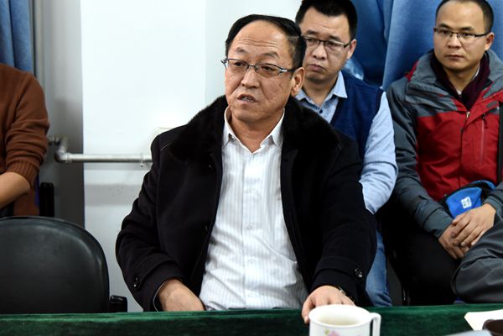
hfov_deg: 34.5
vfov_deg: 23.4
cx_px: 252
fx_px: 810
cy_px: 168
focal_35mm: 58
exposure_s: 1/60
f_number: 4
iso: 2500
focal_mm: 58
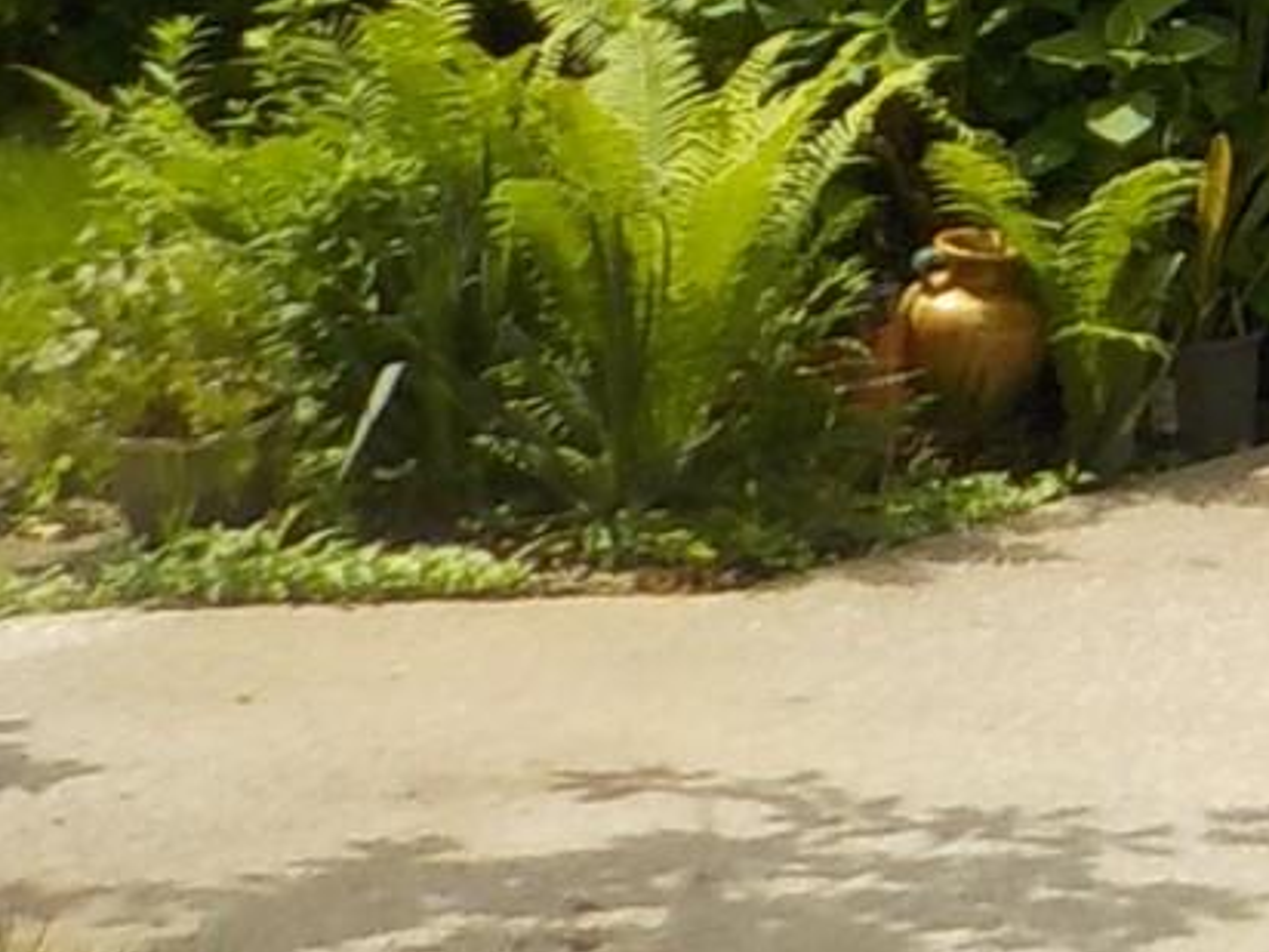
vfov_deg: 9.4
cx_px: 2560
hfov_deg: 11.8
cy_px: -823
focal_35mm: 149
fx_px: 5462
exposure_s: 1/1250
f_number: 3.3
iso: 125
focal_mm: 4.1
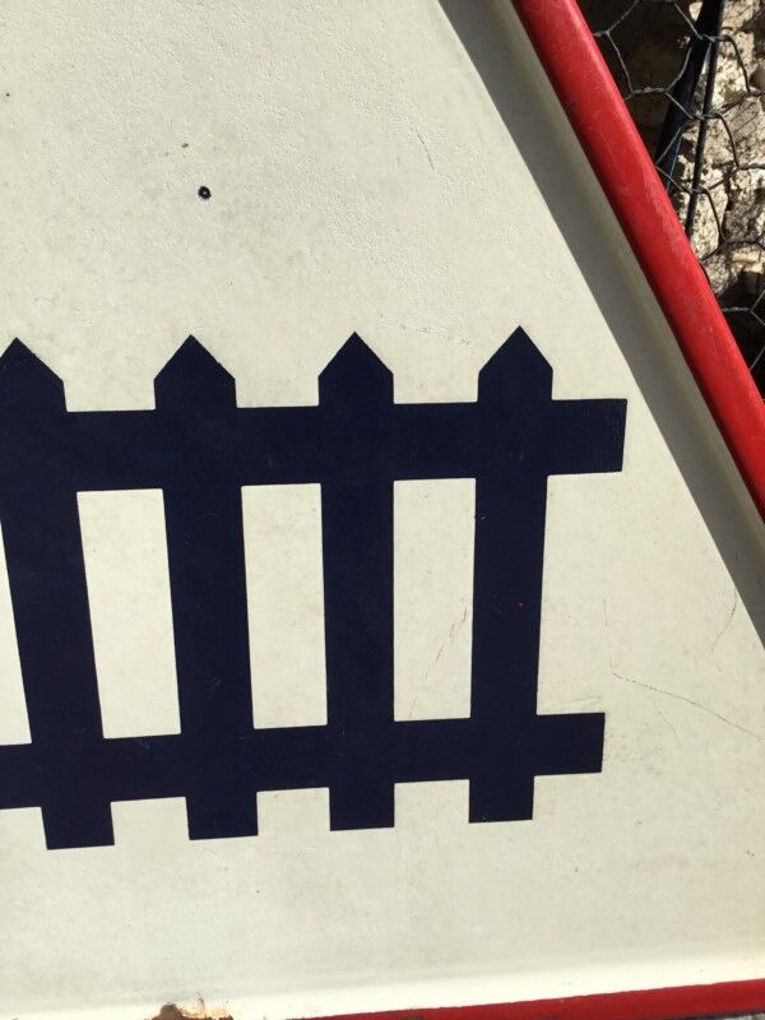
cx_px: 382
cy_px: 510
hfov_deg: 45.4
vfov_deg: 58.4
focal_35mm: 31
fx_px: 913
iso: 25
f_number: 2.4
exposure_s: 1/1733
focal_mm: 3.3
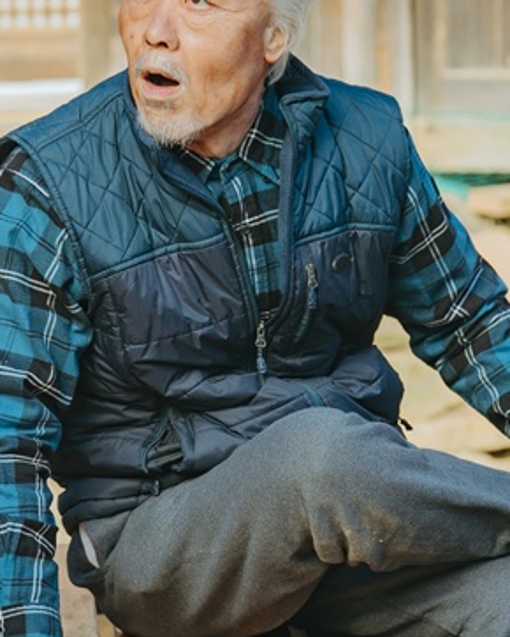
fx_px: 4355
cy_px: 296
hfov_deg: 6.7
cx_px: 114
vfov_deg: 8.4
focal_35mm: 231
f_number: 4.5
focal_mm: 99
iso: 320
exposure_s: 1/1000
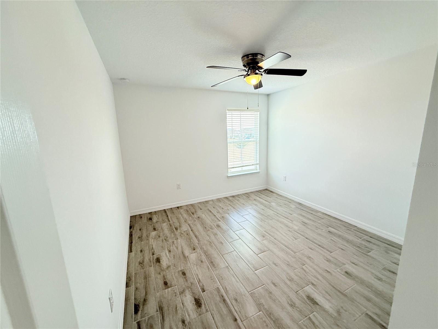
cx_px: 219
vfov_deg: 85.7
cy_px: 164
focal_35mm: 14
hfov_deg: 102.1
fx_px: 177
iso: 250
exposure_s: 1/120
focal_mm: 2.22
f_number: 2.2
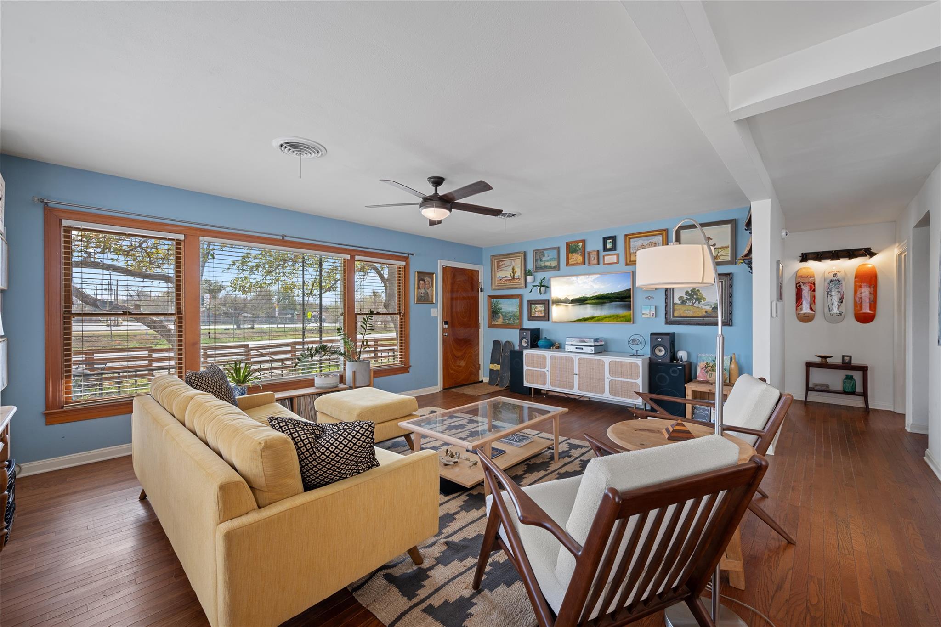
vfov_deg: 77.3
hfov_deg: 100.4
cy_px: 314
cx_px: 470
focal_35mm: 15
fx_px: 392
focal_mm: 15
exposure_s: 1/3
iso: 100
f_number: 9
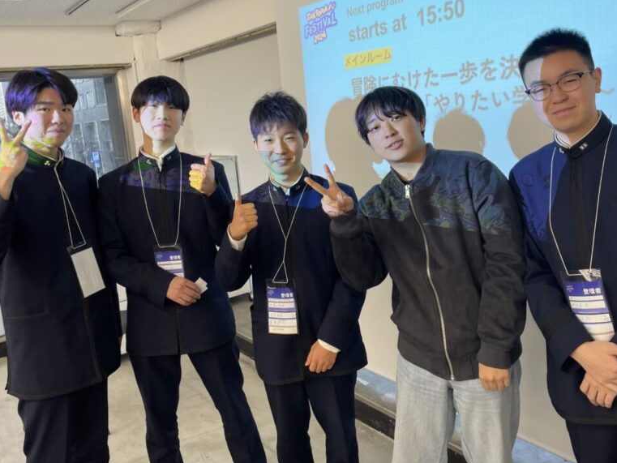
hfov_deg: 52.6
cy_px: 193
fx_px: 624
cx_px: 310
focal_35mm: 35
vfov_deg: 40.6
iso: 50
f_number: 1.6
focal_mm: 4.2
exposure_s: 1/100
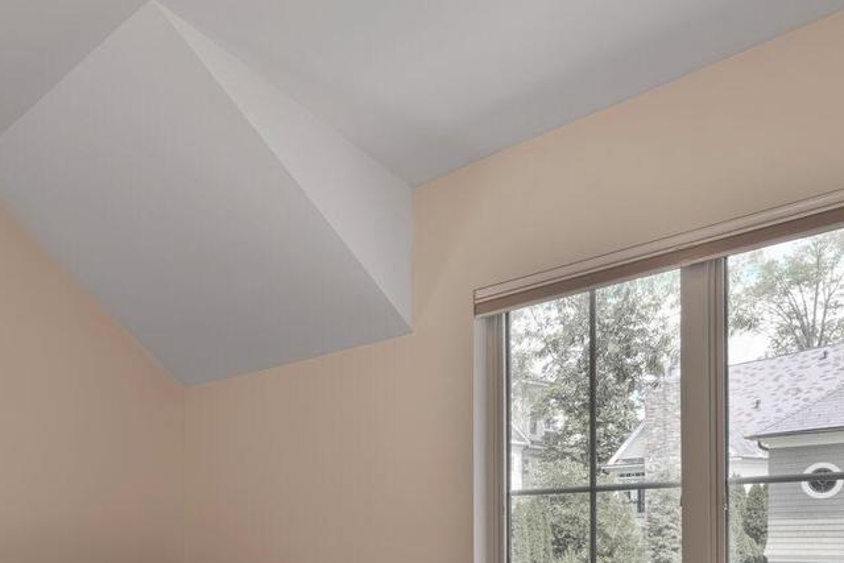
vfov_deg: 34.4
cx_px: 164
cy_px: 526
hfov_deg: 49.8
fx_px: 844
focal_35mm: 36
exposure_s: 1/3
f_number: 8
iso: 200
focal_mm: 16
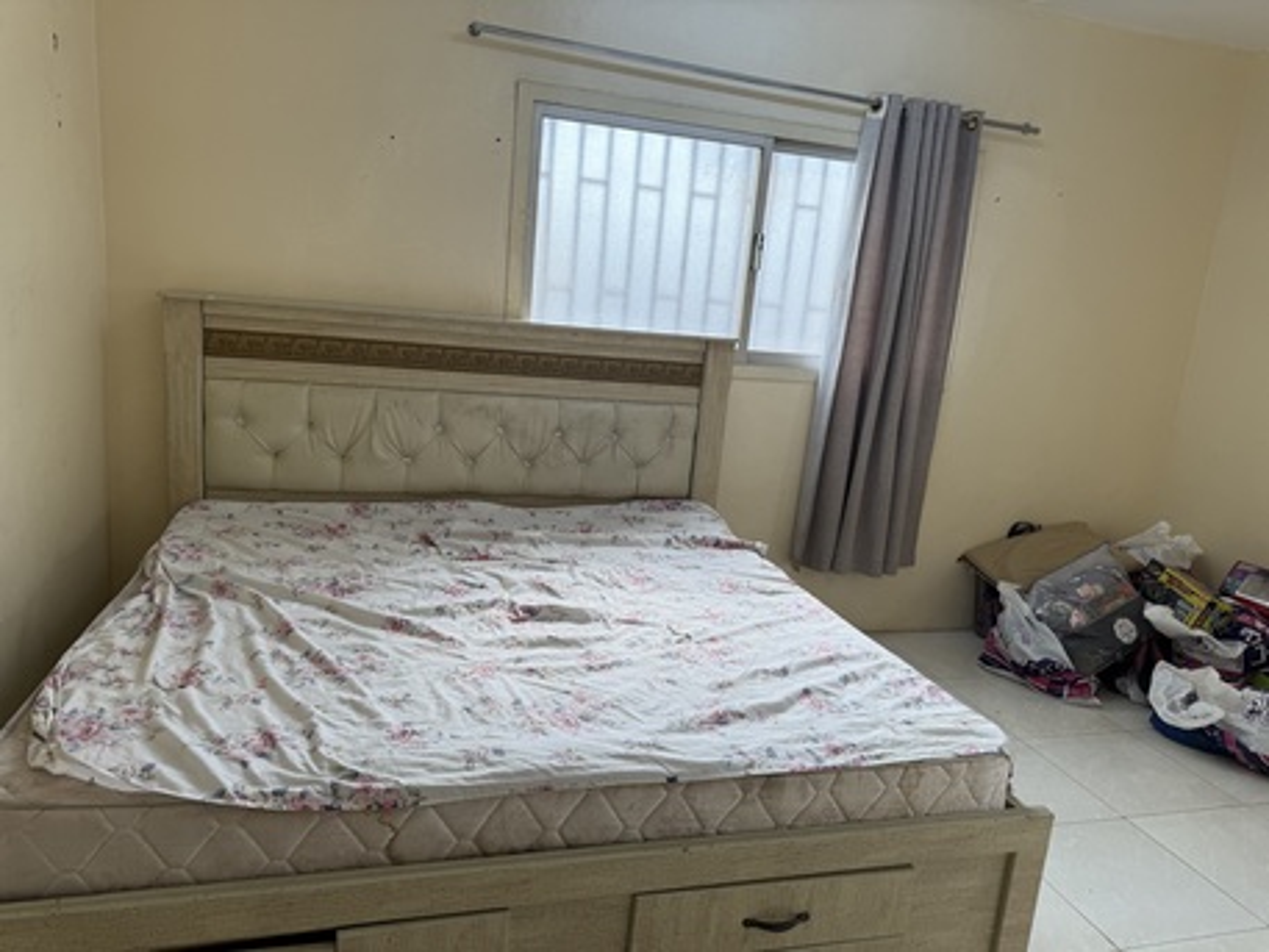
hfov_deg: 71.6
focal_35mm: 24
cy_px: 476
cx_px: 634
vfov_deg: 56.8
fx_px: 880
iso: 64
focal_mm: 6.76
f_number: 1.78
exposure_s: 1/209
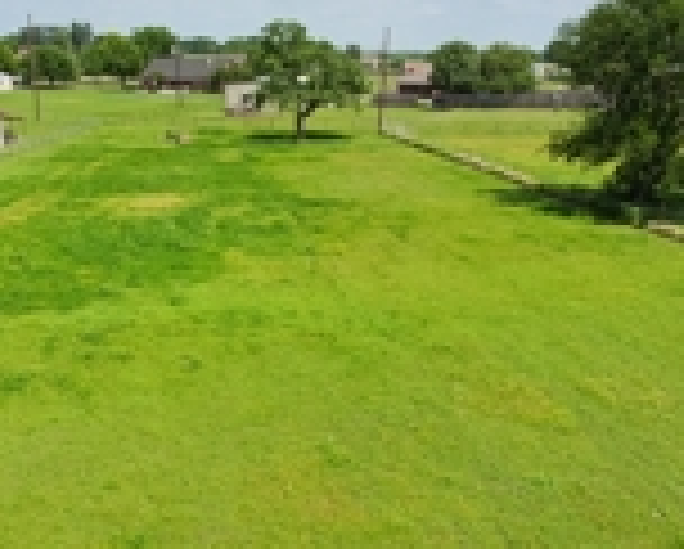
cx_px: 252
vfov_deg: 35.2
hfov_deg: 44.3
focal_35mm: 41
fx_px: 831
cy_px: 450
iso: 102
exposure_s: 1/1884
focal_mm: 16
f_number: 2.55
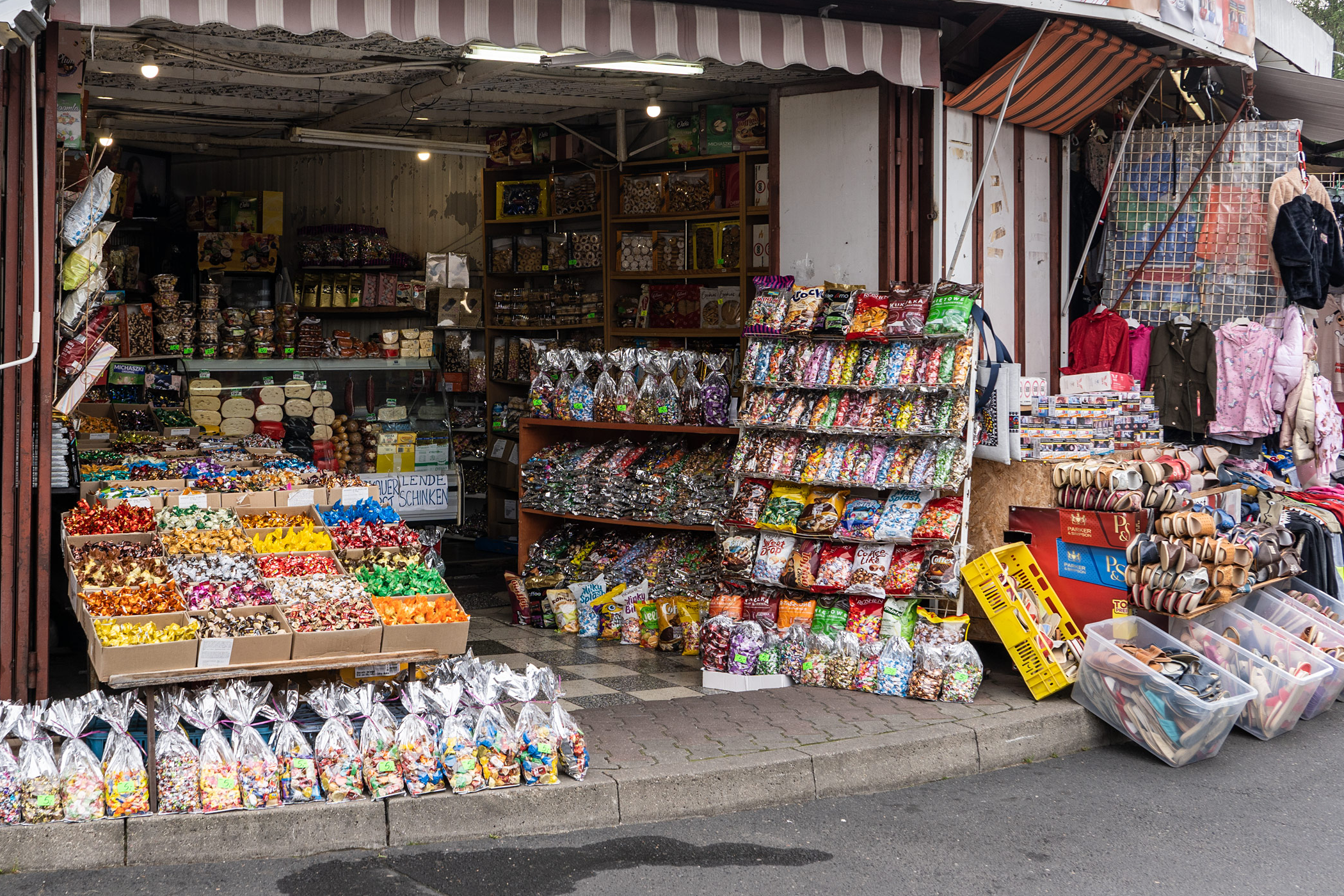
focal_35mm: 36
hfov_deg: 52.6
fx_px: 1359
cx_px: 677
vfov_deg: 36.5
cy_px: 436
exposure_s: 1/125
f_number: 5.6
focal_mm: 23.6
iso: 100
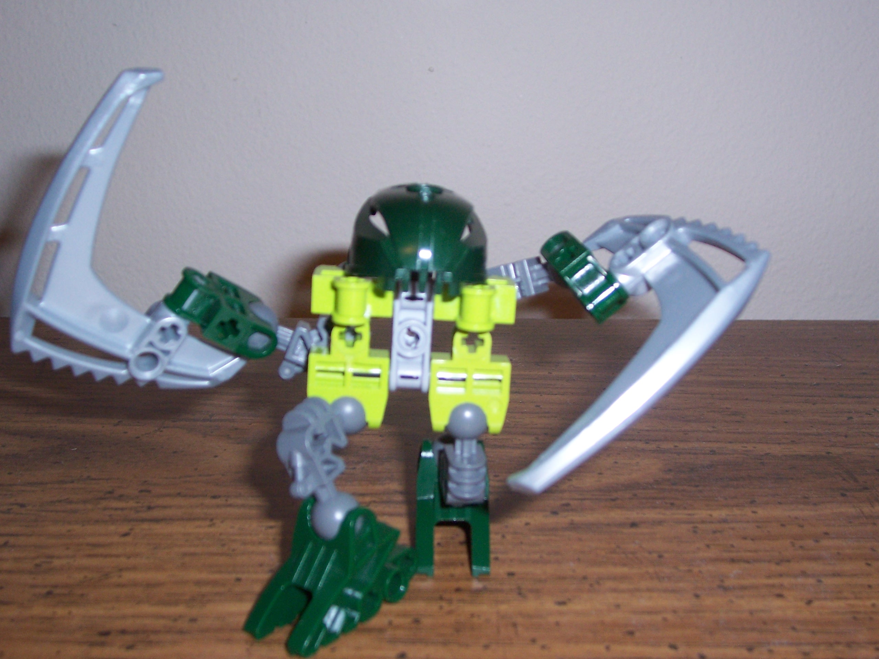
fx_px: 1067
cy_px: 330
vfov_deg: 34.3
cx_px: 440
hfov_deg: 44.8
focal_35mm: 42
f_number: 3
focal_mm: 7
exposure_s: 1/60
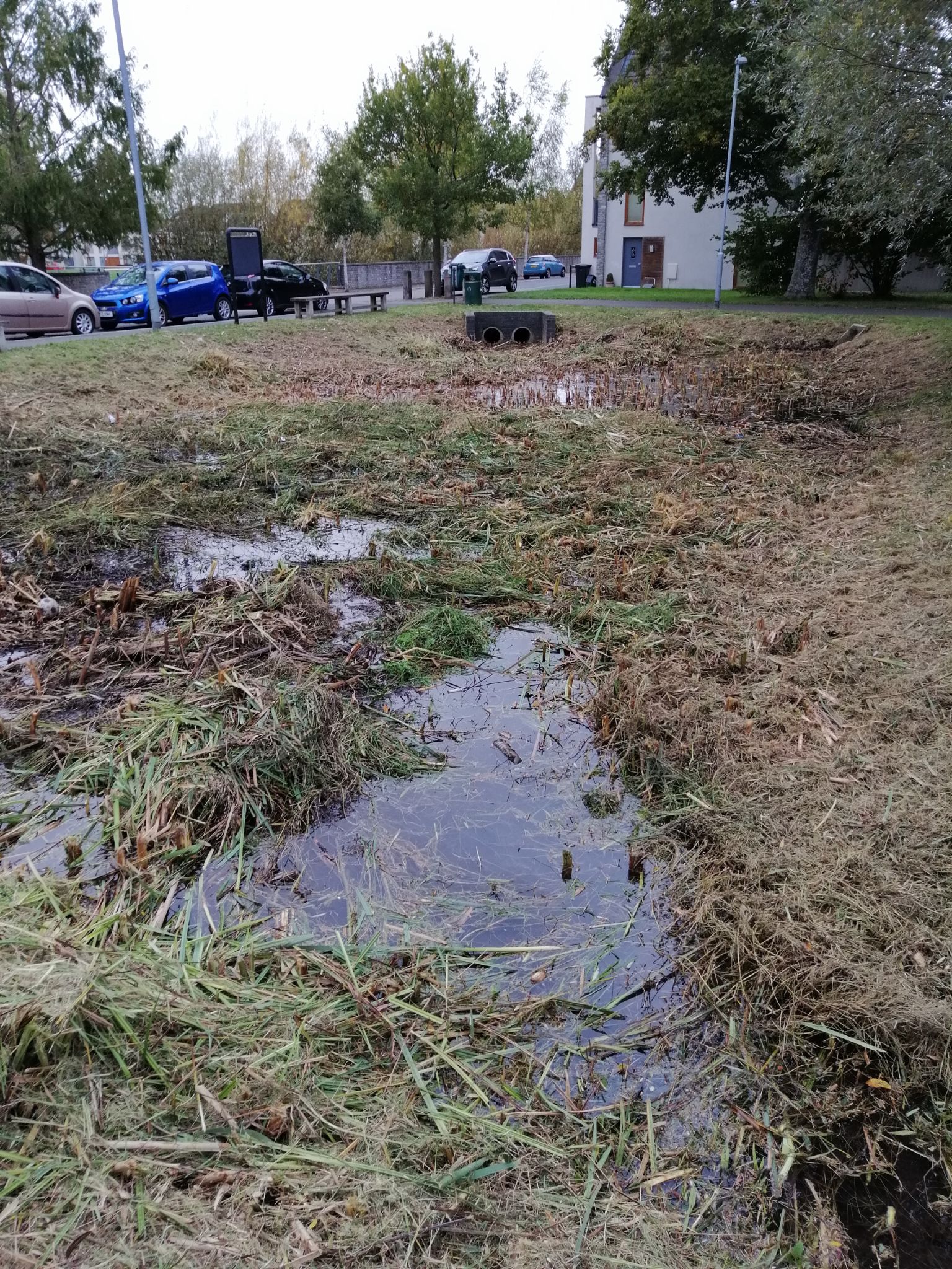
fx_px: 990
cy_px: 634
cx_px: 476
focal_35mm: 27
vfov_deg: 65.3
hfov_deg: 51.4
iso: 80
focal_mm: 3.95
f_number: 1.8
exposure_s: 1/100
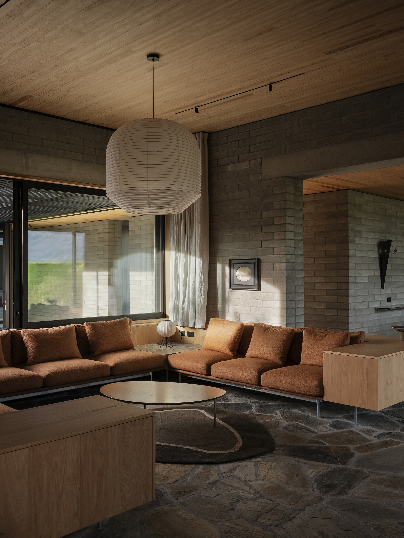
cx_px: 202
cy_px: 269
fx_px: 514
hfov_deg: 42.9
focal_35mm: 33
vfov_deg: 55.4
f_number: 16
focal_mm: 41.8
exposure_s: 1/25
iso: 400
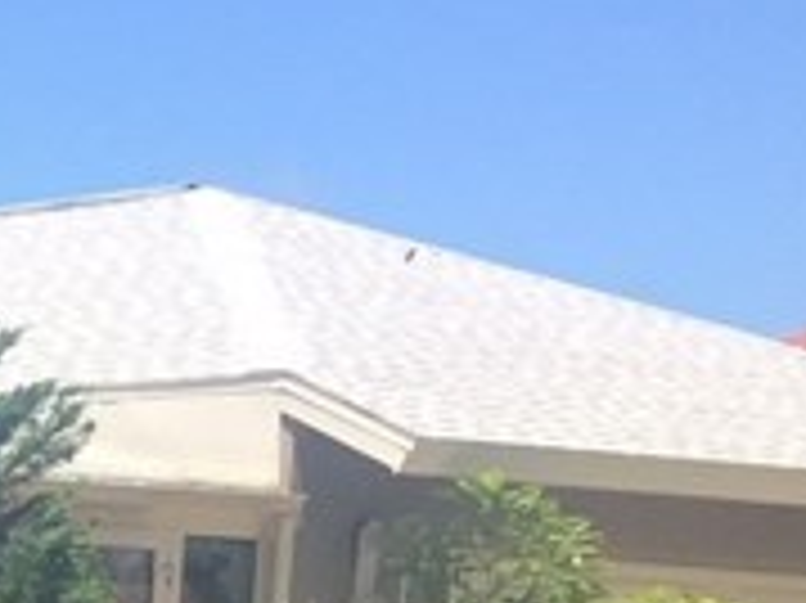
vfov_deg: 8.7
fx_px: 3863
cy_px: 954
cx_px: -1252
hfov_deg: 10.1
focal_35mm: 166
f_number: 2.2
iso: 32
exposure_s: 1/1068
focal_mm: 4.15
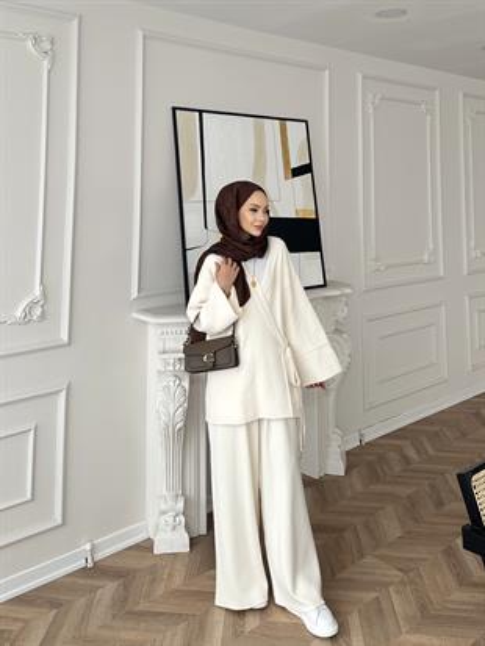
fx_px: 448
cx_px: 242
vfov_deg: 71.6
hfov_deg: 56.8
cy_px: 323
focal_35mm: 24
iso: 64
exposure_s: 1/127
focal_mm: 6.86
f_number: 1.78
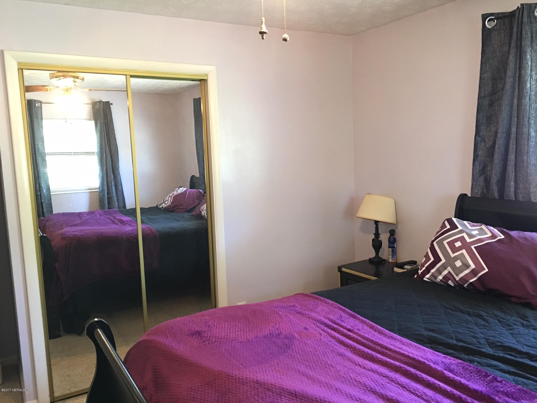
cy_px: 202
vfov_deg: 48.2
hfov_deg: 61.7
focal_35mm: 29
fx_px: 450
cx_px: 268
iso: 64
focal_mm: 4.15
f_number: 2.2
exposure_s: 1/4
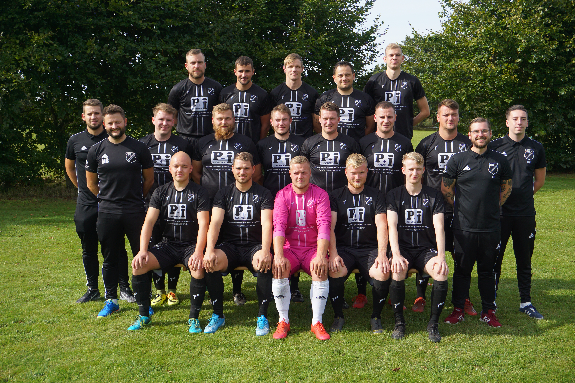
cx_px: 288
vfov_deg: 28.9
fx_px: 743
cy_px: 192
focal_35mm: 46
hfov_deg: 42.3
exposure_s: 1/320
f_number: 5.6
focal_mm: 31
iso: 100
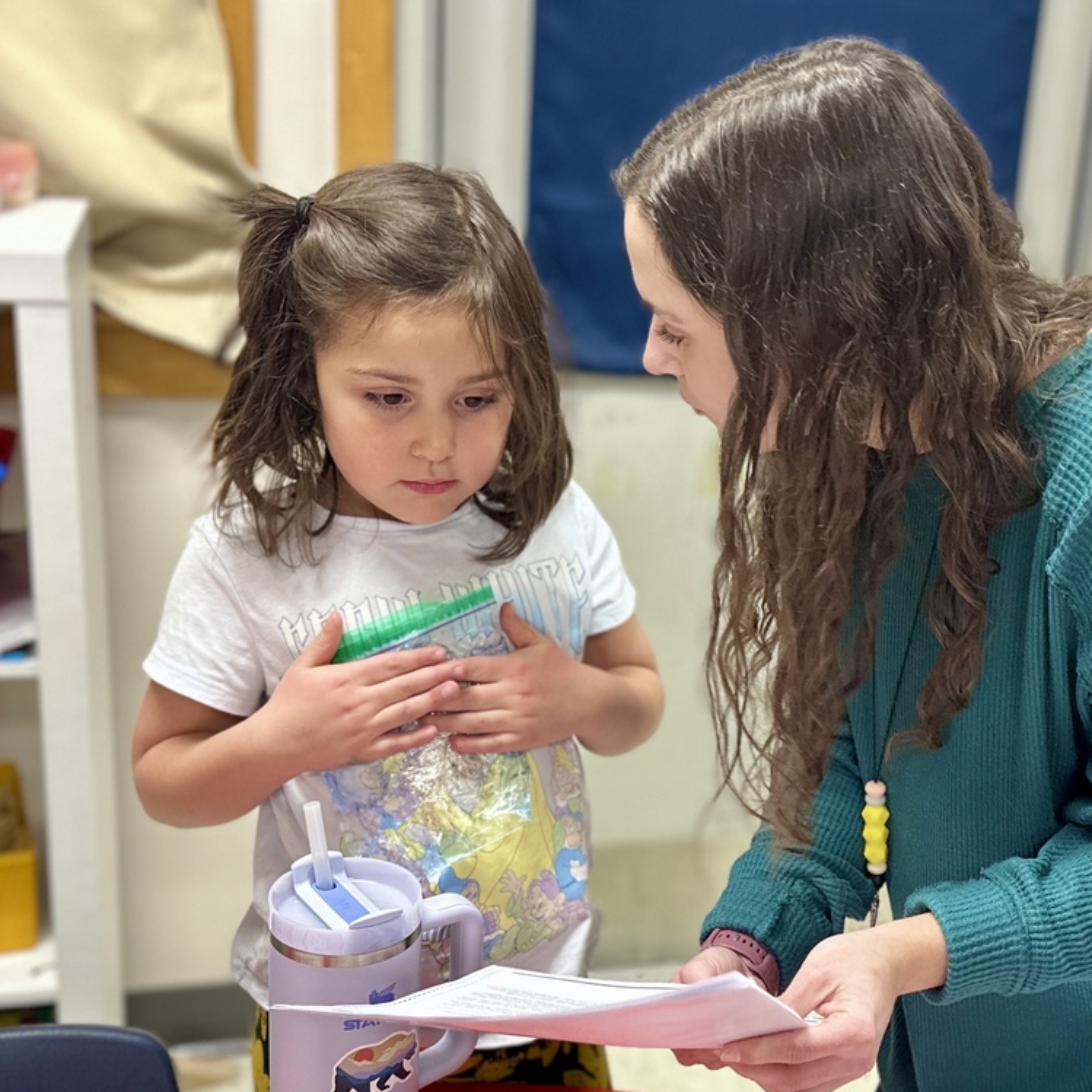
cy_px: 558
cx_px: 691
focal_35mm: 29
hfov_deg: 54.9
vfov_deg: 55.6
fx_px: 1035
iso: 200
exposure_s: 1/60
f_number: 1.78
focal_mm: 6.86
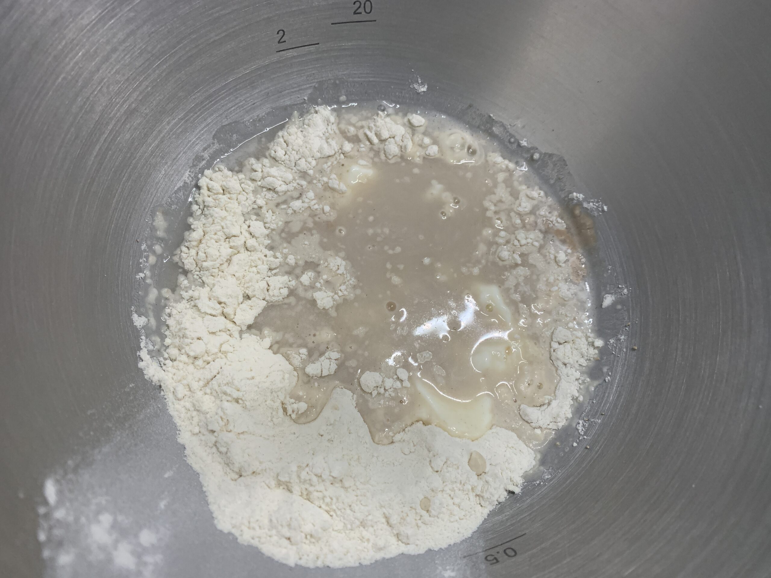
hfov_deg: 67.3
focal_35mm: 26
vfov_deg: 53.1
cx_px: 386
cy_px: 289
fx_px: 579
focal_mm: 4.25
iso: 200
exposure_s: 1/60
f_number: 1.8
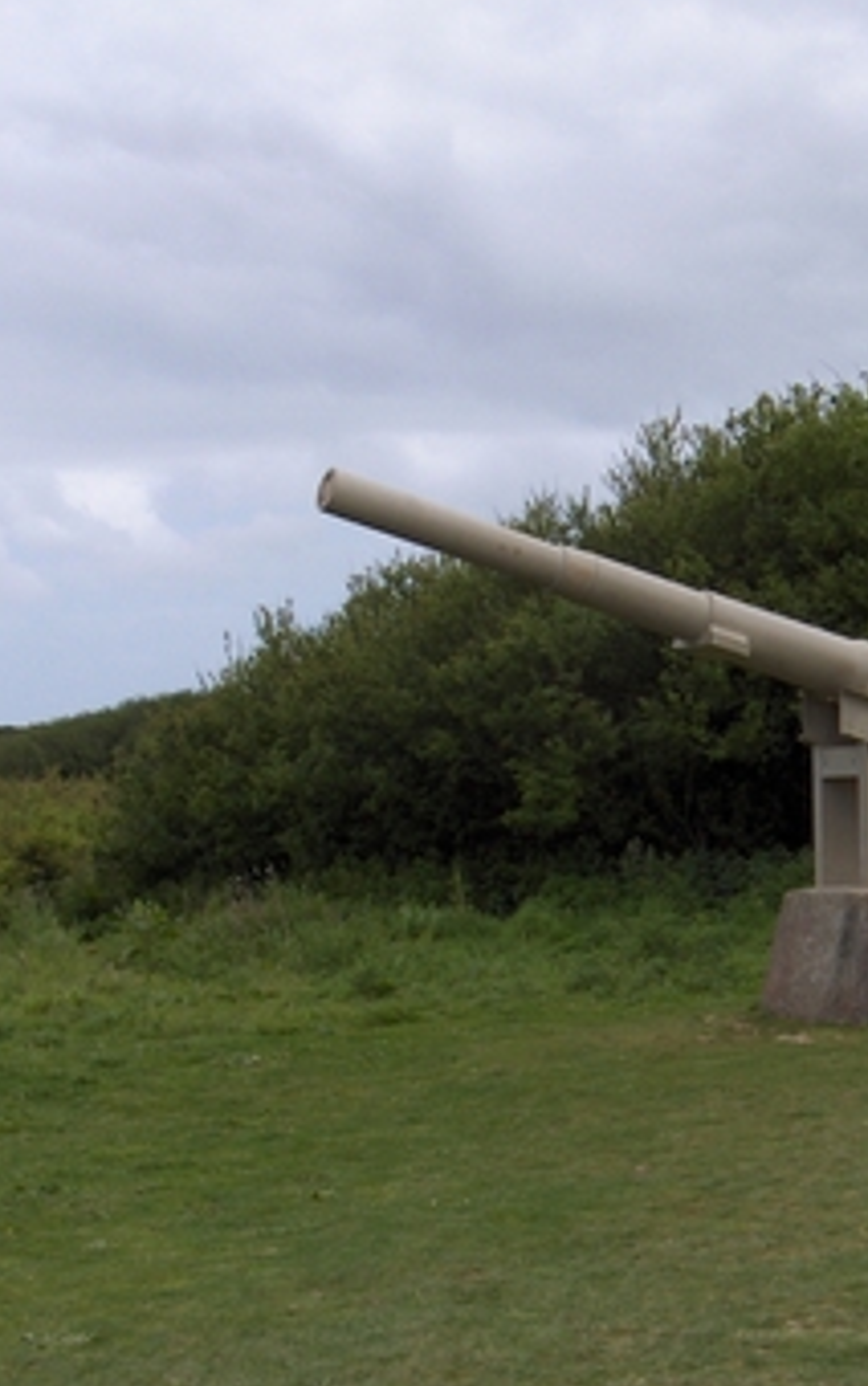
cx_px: 811
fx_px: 2758
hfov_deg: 17.6
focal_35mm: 73
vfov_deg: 28.1
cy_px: 872
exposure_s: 1/518
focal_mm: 8
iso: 100
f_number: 4.8
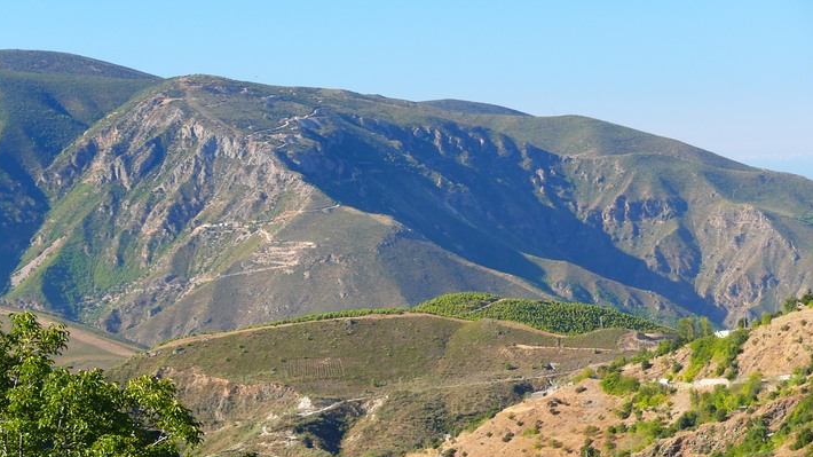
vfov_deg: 7.2
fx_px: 3621
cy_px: 203
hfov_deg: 12.8
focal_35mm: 168
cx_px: 385
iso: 100
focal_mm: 30.9
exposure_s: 1/100
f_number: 4
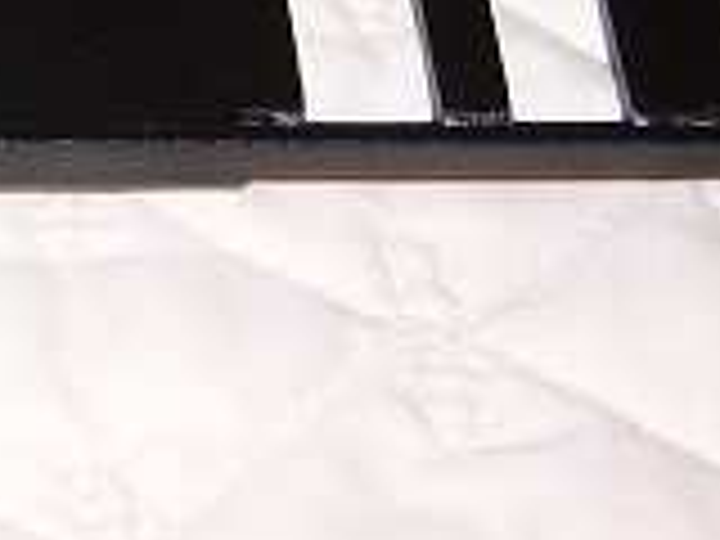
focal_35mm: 140
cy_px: -153
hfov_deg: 13.6
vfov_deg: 10.4
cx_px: -180
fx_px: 2912
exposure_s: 1/30
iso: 100
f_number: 2.8
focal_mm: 5.8
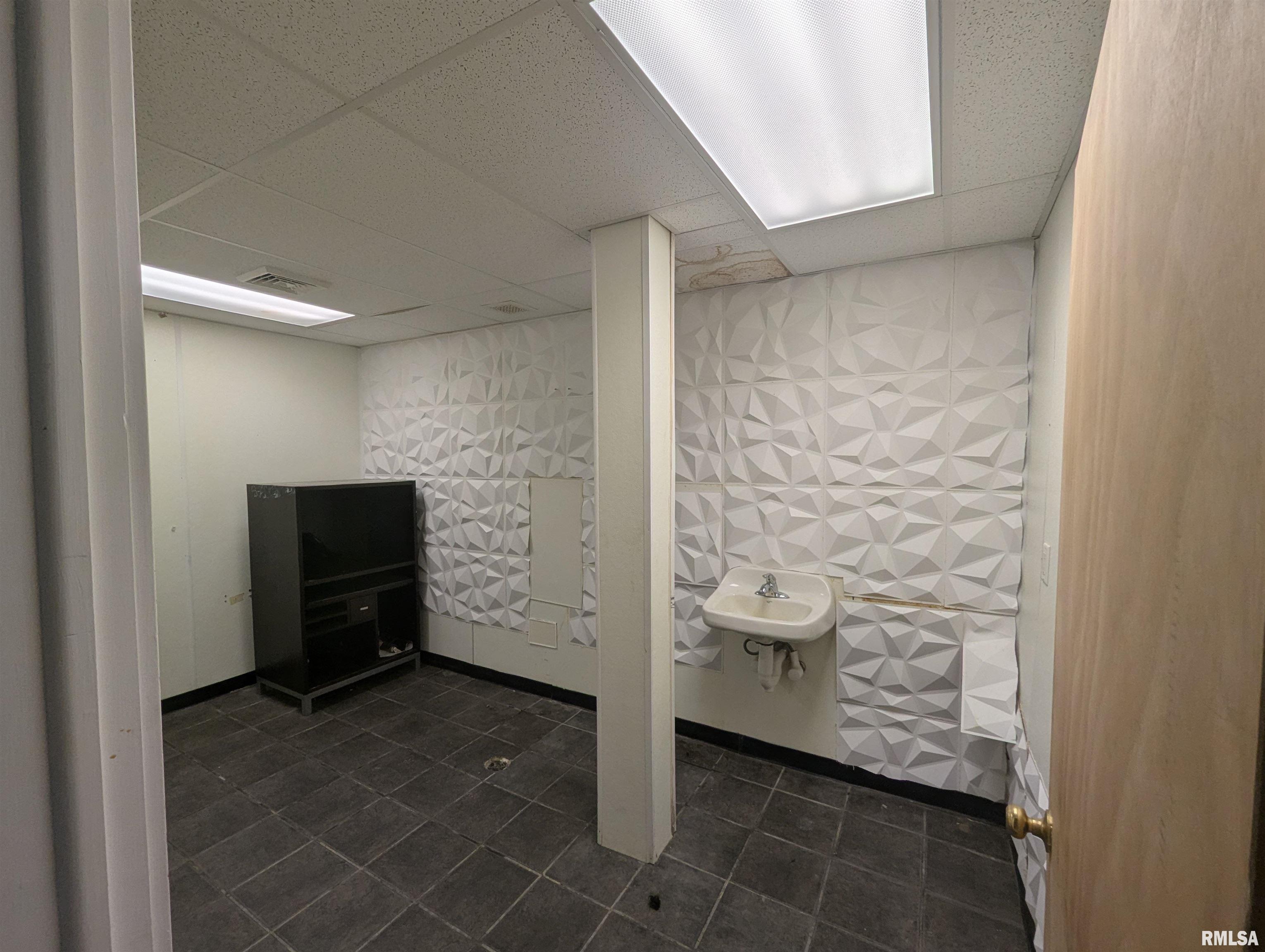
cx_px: 632
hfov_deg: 106.1
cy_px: 476
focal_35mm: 13
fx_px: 476
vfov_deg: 90.1
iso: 65
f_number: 2.2
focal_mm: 1.95
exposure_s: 1/120
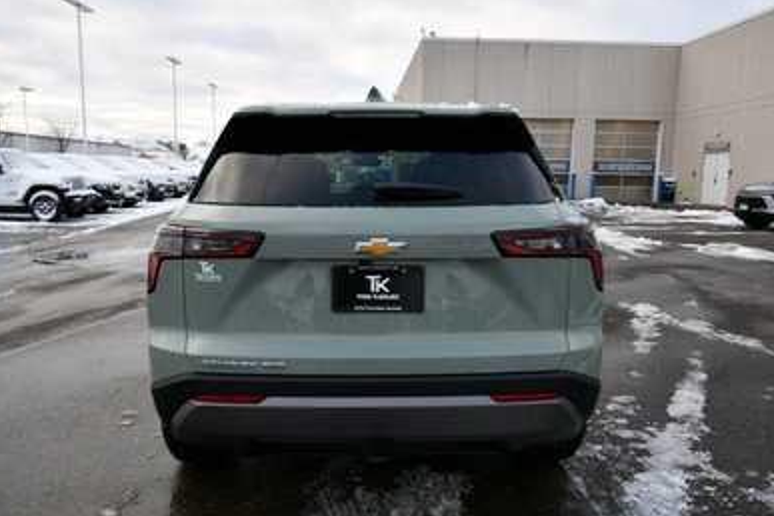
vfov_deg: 42.3
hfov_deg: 60.3
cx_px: 378
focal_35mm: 31
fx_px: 666
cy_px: 257
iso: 200
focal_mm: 20
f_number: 6.3
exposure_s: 1/250
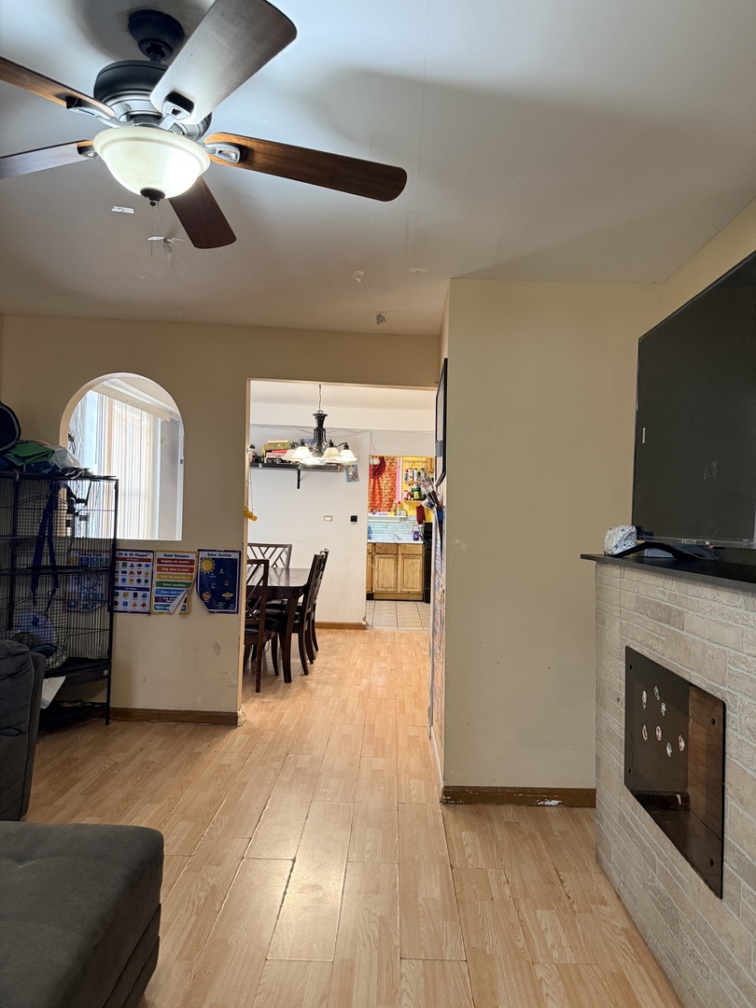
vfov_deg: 71.6
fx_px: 699
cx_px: 378
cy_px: 504
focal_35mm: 24
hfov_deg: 56.8
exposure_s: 1/60
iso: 320
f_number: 1.78
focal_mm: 6.76
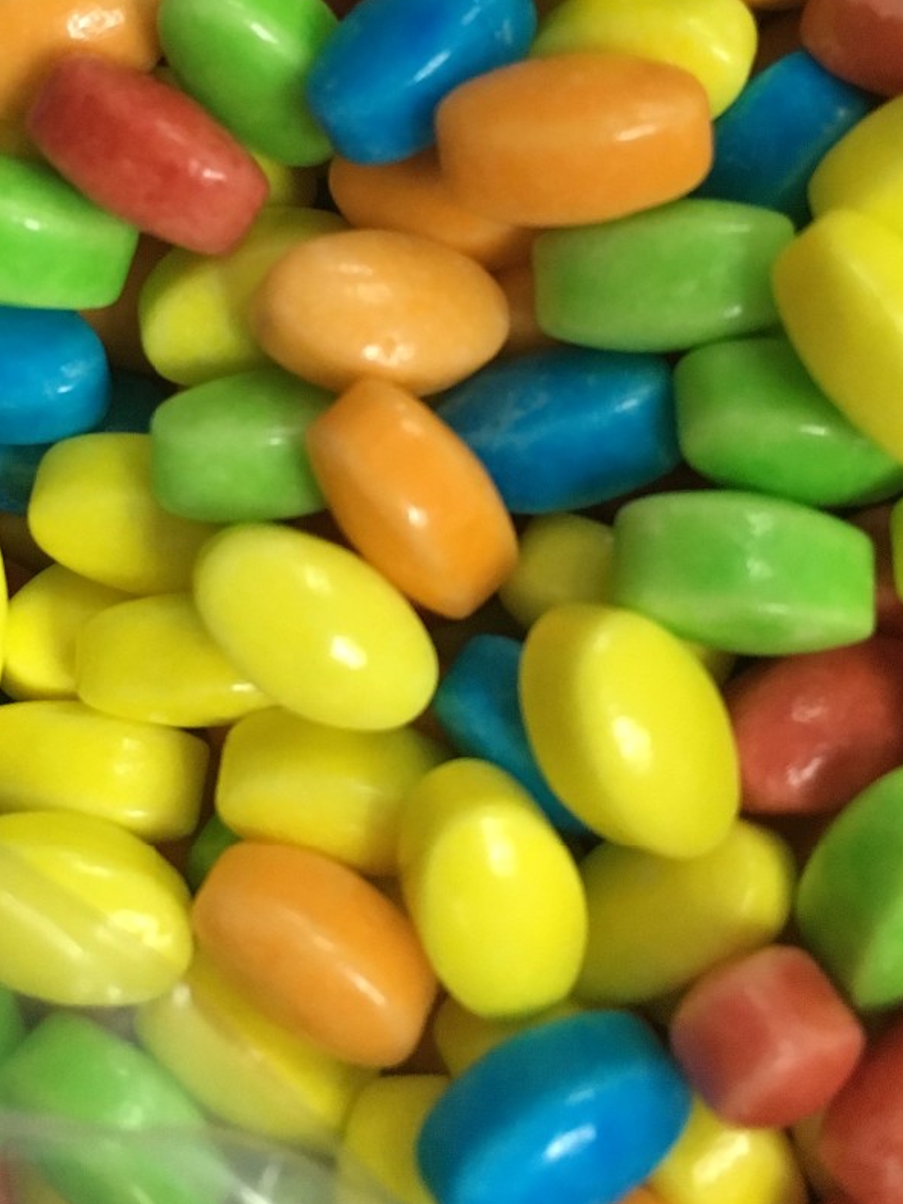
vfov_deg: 38.0
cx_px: 403
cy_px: 314
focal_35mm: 49
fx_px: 1704
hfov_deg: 29.7
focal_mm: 4.15
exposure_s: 1/33
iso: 250
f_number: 2.2
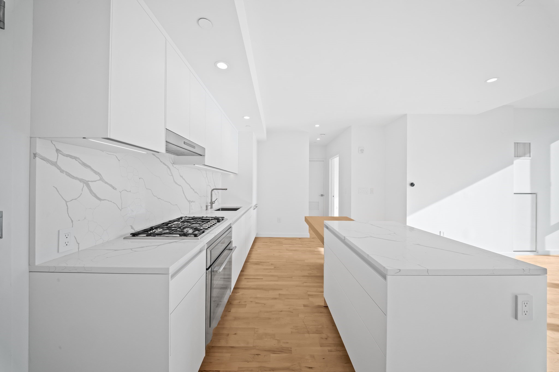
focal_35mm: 12
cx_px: 280
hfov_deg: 112.6
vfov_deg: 90.0
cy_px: 186
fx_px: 186
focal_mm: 12
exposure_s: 1/40
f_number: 11
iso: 400
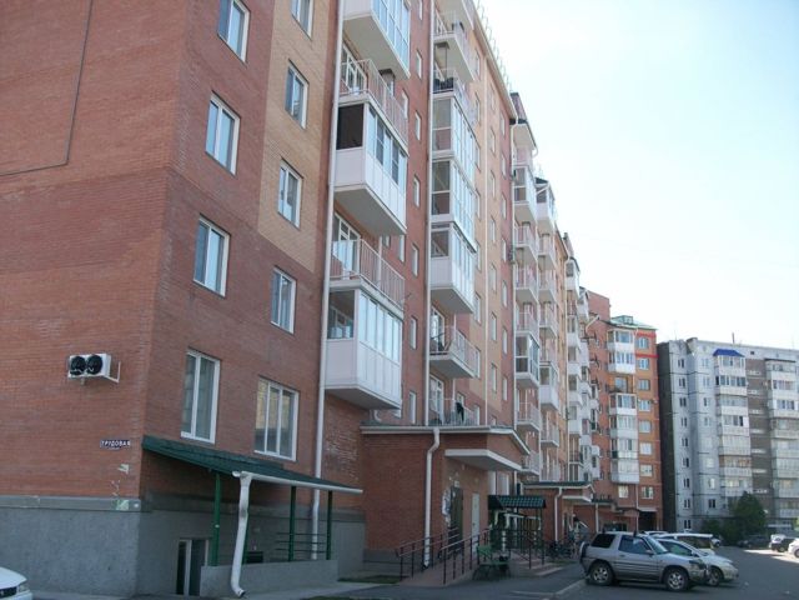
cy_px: 300
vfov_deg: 41.8
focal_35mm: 34
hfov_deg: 54.0
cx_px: 400
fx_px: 785
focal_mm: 5.7
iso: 64
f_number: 2.8
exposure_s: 1/333
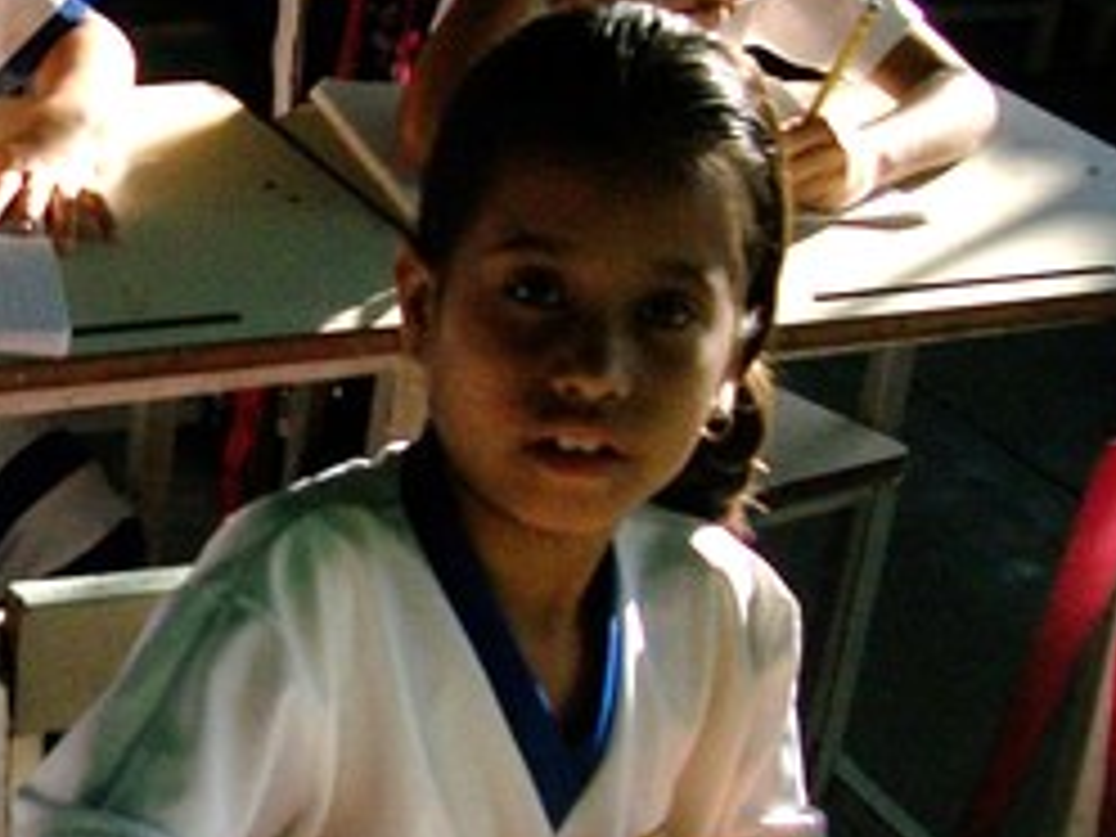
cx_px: -180
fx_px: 2998
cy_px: 518
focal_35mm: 93
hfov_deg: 19.9
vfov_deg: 15.9
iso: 80
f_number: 2.7
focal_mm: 6
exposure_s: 1/500
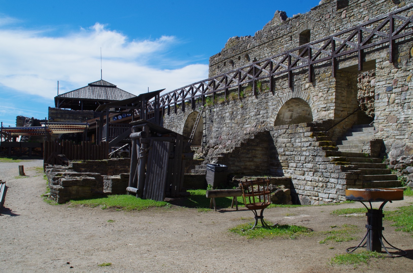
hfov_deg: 53.2
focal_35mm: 36
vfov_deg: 36.7
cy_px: 136
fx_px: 412
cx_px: 206
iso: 200
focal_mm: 24
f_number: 14
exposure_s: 1/160
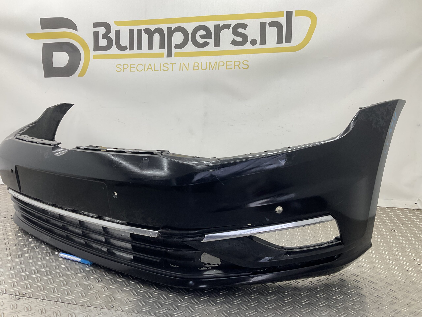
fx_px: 354
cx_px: 211
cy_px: 158
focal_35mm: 29
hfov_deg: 61.7
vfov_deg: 48.2
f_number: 1.8
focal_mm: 3
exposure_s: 1/120
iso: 25
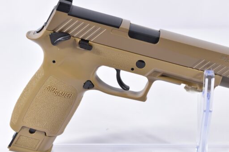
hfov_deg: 22.1
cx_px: 134
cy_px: 78
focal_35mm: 92
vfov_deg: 14.9
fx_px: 585
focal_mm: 52
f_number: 5.6
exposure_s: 1/30
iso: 640
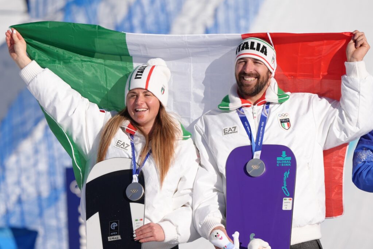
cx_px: 187
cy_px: 124
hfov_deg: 5.7
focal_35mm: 359
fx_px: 3720
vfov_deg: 3.8
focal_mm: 239
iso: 320
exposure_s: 1/2000
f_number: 7.1
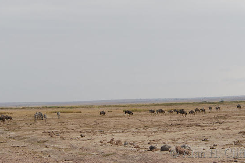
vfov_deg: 9.0
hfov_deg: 13.4
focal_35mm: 153
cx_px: 118
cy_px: 60
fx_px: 1041
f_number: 6.3
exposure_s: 1/320
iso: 100
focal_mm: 80
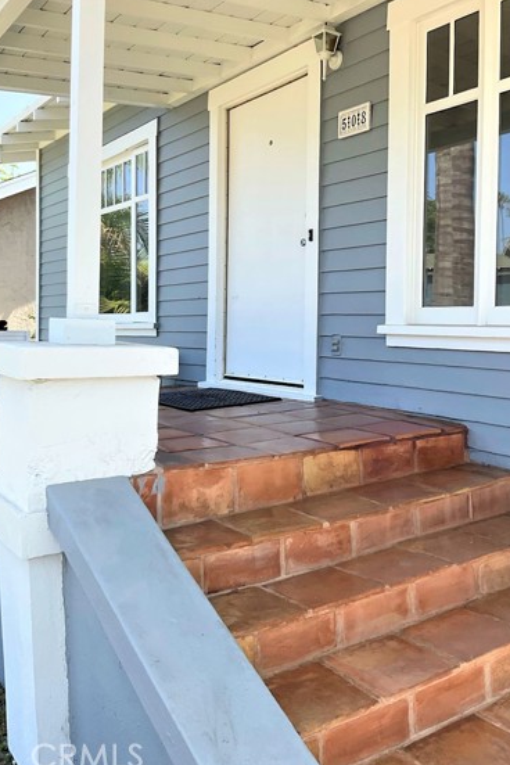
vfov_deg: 54.3
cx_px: 292
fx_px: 744
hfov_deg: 37.8
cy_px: 333
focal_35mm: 35
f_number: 1.8
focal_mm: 3
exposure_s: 1/574
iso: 16
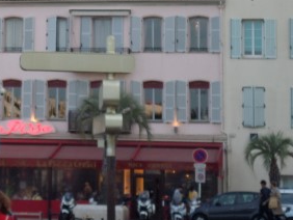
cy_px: -21
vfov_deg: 9.0
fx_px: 1389
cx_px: 20
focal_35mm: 164
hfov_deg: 11.9
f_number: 4.1
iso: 80
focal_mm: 12
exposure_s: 1/90
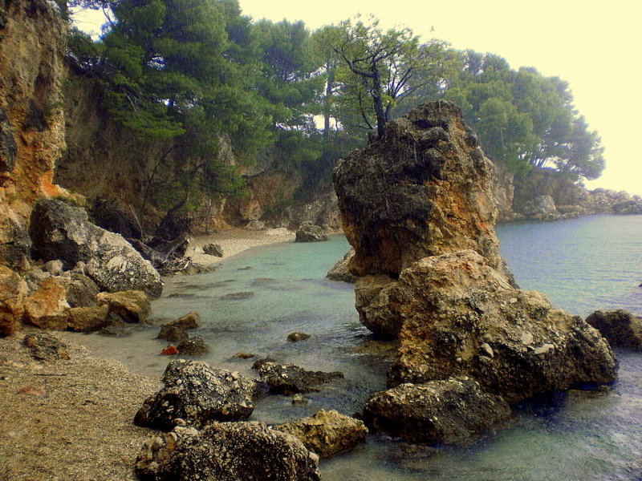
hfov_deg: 49.0
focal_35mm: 38
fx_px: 705
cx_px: 321
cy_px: 240
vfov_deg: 37.7
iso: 160
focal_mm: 6.3
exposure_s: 1/250
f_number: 3.1
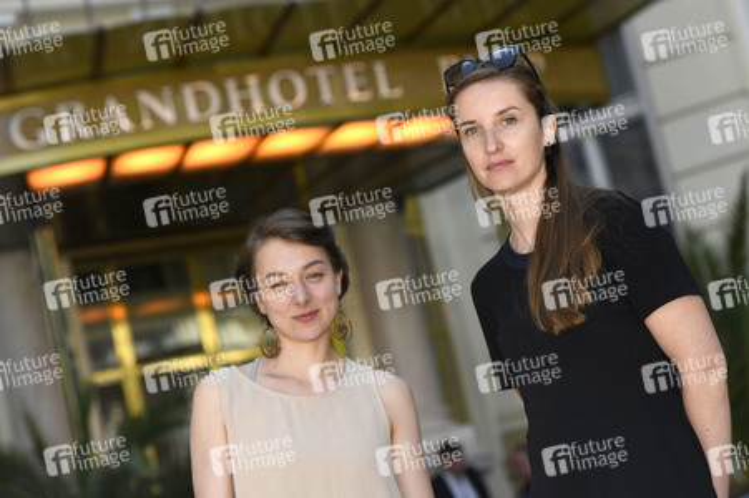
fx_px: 1871
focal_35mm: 90
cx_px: 374
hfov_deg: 22.6
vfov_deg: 15.2
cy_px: 249
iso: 250
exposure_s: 1/640
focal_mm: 90
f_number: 4.5
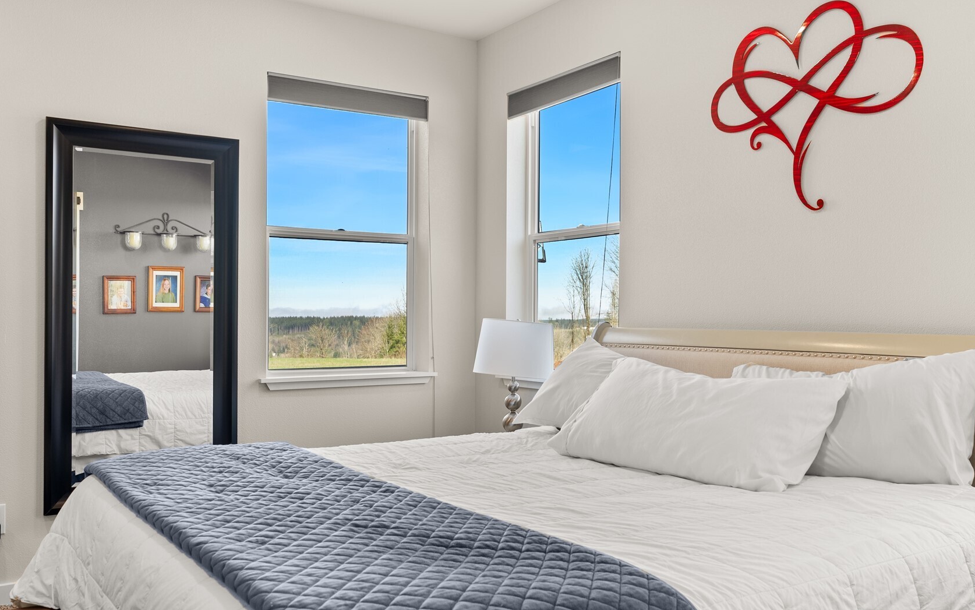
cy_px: 317
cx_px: 492
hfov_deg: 59.6
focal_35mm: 32
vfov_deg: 39.4
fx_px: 850
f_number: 10
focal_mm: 31
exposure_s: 1/6
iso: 500
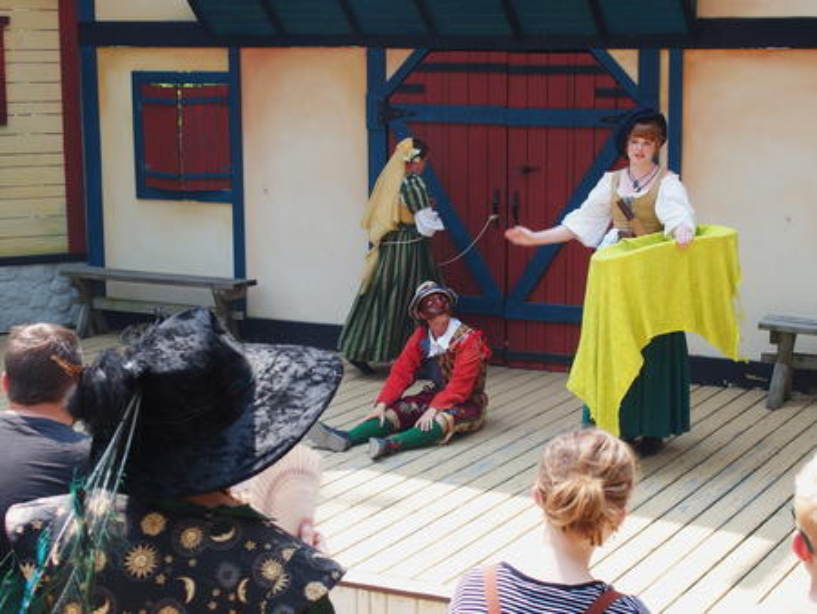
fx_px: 1464
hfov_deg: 31.2
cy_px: 307
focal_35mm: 62
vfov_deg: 23.7
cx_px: 408
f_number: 3.2
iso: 100
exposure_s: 1/160
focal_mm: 13.2
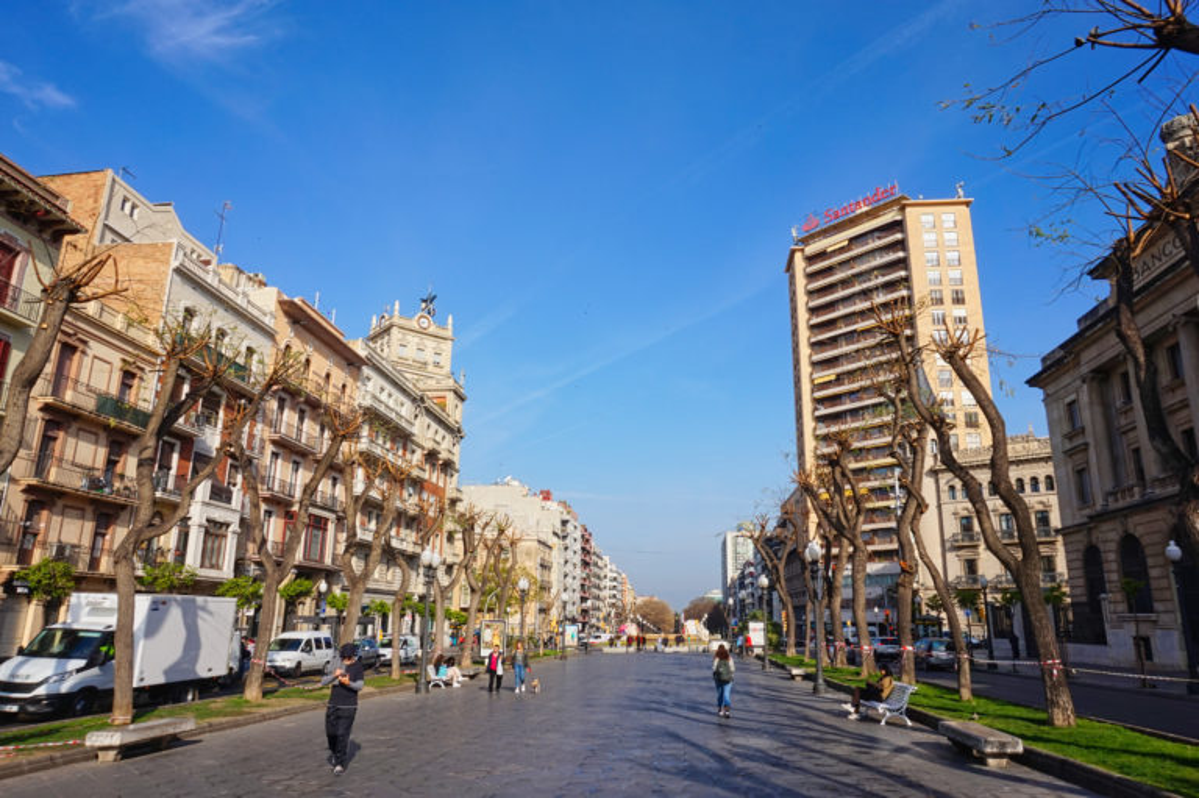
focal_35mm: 24
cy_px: 399
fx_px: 799
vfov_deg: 53.1
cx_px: 600
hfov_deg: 73.8
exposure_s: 1/125
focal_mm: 16
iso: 100
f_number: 14
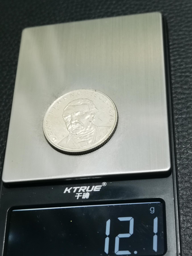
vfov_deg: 31.2
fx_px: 459
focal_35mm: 62
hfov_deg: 23.7
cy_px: 128
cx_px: 96
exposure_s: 1/100
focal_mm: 6.67
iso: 160
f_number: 1.9
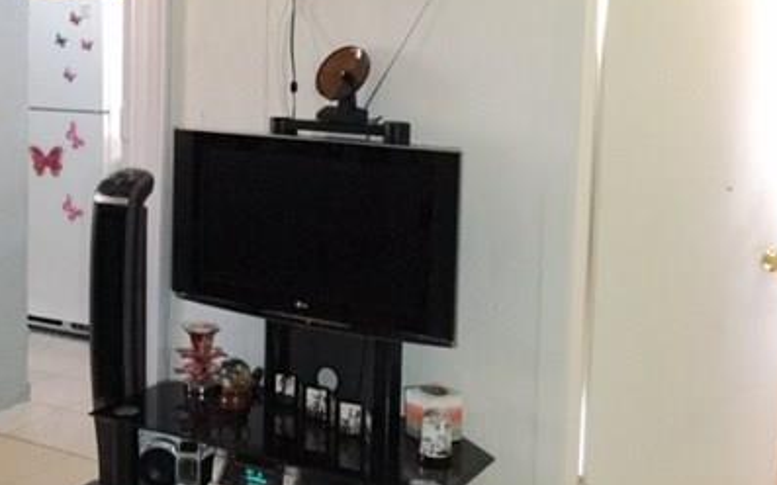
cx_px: 266
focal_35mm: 53
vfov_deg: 24.2
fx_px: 1122
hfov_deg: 37.8
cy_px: 131
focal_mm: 3.3
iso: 400
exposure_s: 1/15
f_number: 2.4
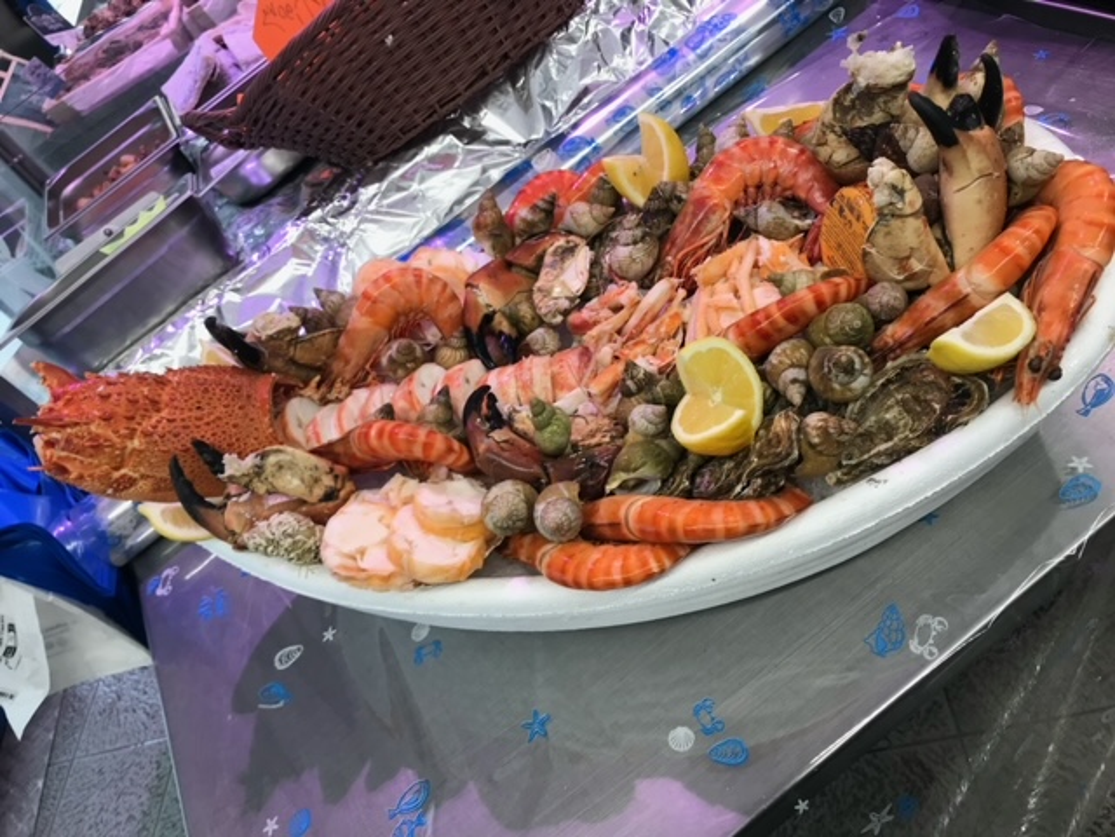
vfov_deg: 49.7
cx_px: 558
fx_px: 902
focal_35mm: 28
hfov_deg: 63.4
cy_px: 418
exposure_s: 1/50
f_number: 1.8
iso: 25
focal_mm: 3.99
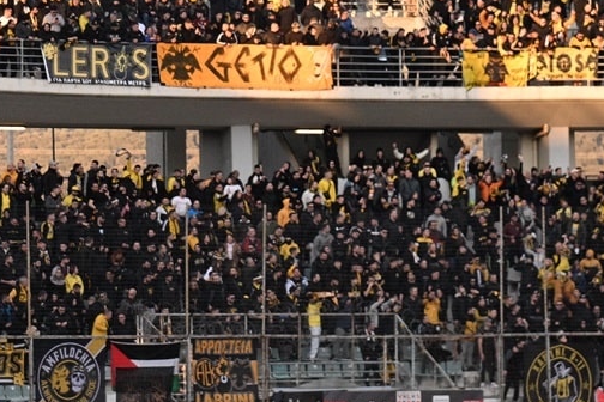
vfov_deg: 5.7
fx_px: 4043
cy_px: 123
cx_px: 461
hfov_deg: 8.5
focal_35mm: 241
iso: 250
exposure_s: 1/800
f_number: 3.2
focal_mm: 54
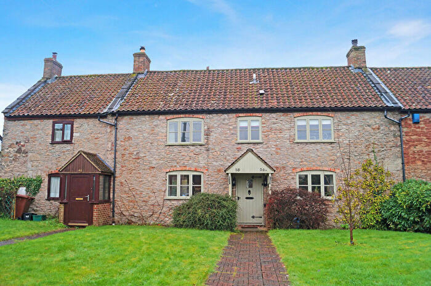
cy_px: 143
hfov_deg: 67.4
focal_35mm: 27
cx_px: 216
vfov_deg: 47.8
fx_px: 323
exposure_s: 1/60
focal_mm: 18
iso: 100
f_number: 5
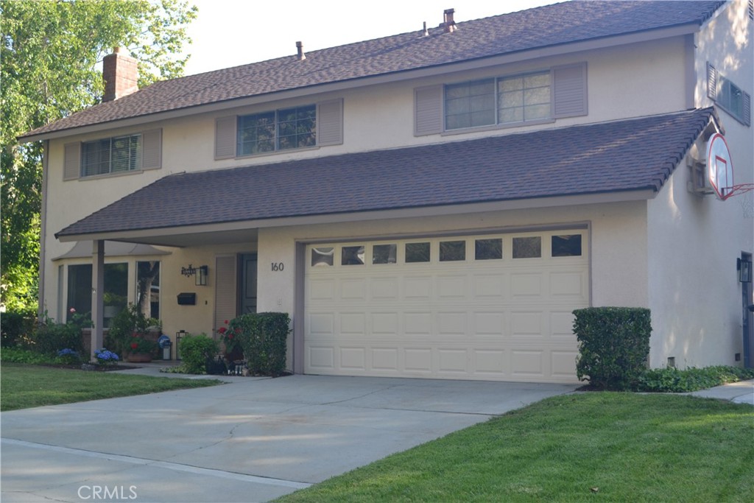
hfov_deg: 43.6
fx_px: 943
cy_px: 252
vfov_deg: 29.9
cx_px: 377
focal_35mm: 45
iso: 180
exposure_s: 1/125
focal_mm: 30
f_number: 5.6
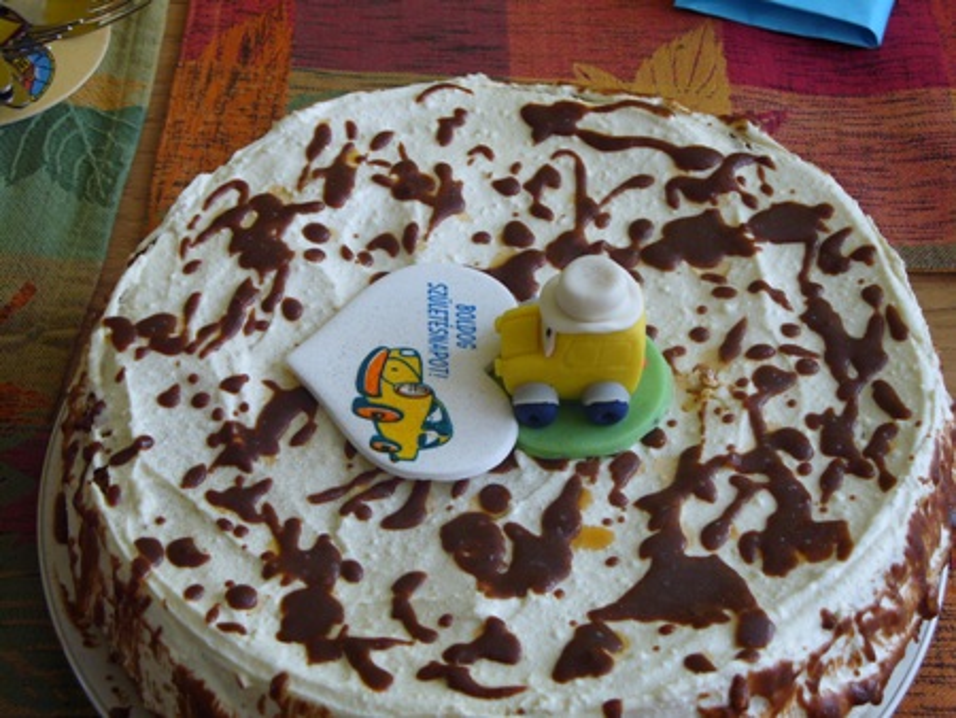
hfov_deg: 25.0
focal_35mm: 78
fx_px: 2155
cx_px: 478
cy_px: 359
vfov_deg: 18.9
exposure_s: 1/50
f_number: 3.3
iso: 100
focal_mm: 12.8
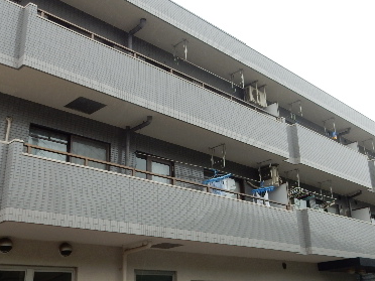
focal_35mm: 43
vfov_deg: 33.5
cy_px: 120
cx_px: 235
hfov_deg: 43.5
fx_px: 466
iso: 125
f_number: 3.7
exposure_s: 1/160
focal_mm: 4.5
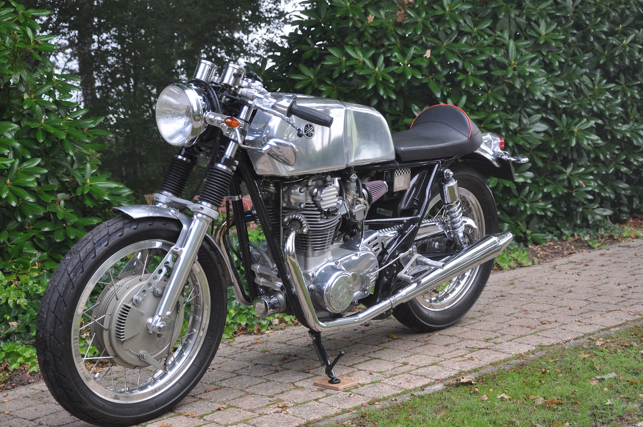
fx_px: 1124
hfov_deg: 31.9
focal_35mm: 63
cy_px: 214
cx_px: 322
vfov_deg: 21.5
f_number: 5
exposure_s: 1/100
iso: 200
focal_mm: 42
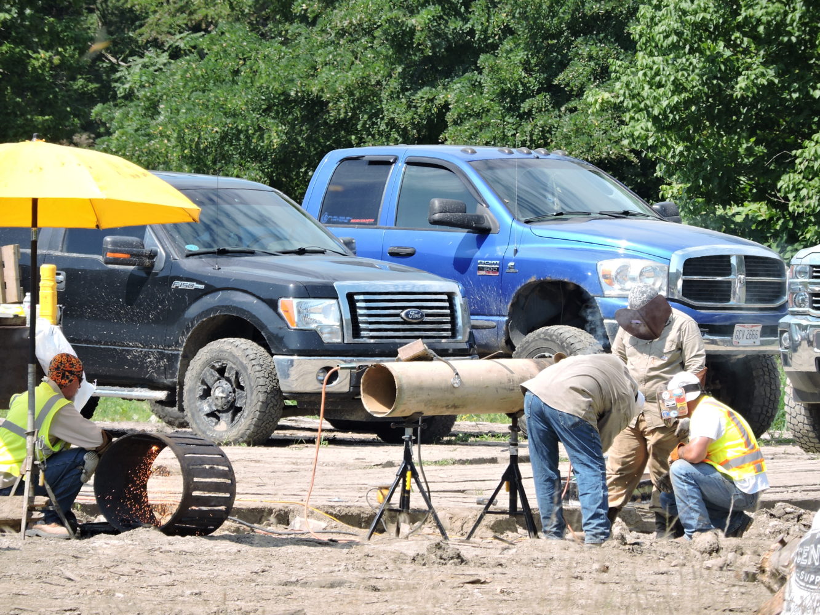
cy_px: 308
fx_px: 14214
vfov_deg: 2.5
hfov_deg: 3.3
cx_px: 410
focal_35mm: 600
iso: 100
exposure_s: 1/320
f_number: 4.9
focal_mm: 107
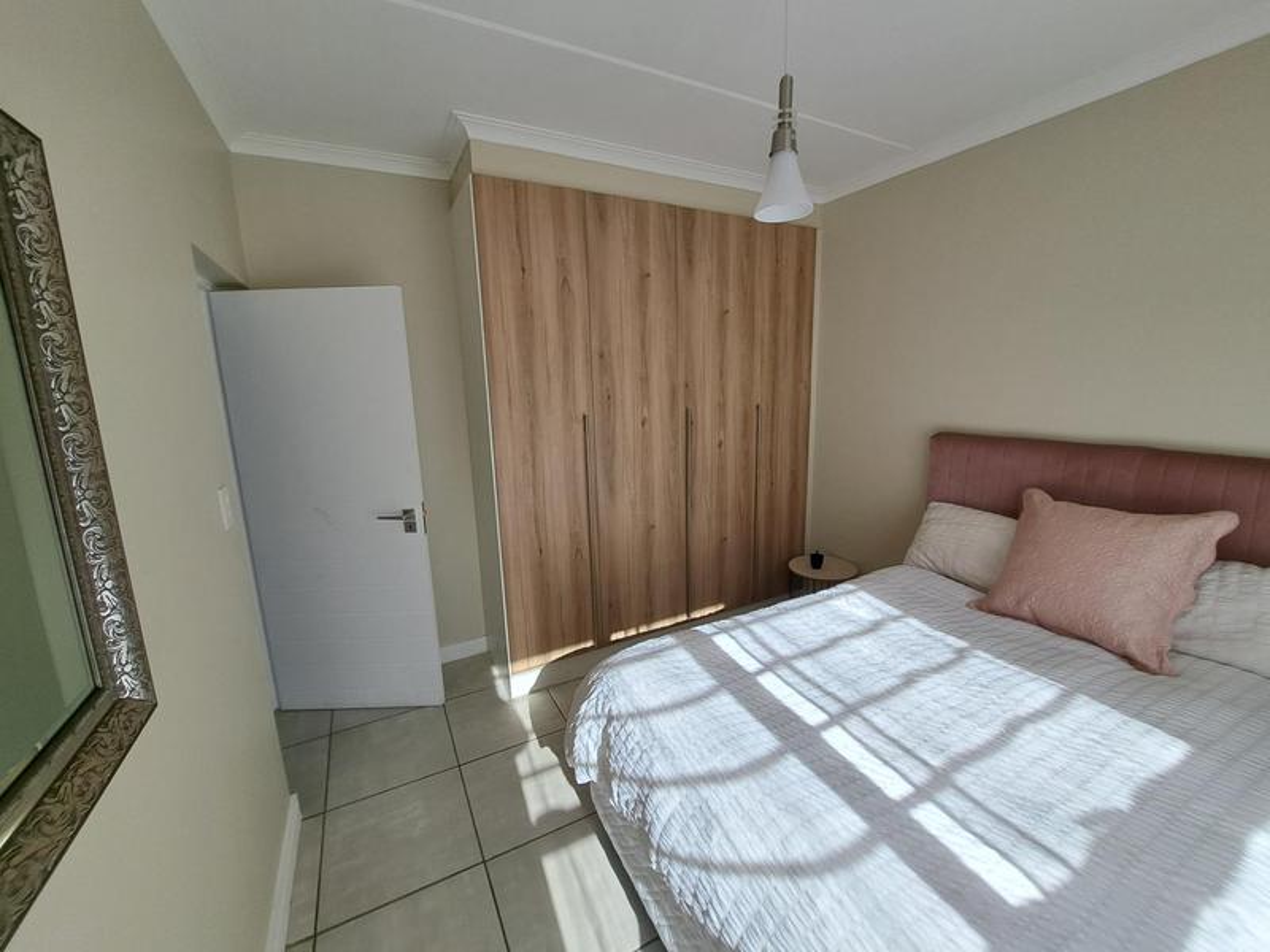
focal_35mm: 13
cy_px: 476
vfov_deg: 89.9
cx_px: 635
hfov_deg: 106.2
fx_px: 477
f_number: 2.2
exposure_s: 1/486
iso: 50
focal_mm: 1.74
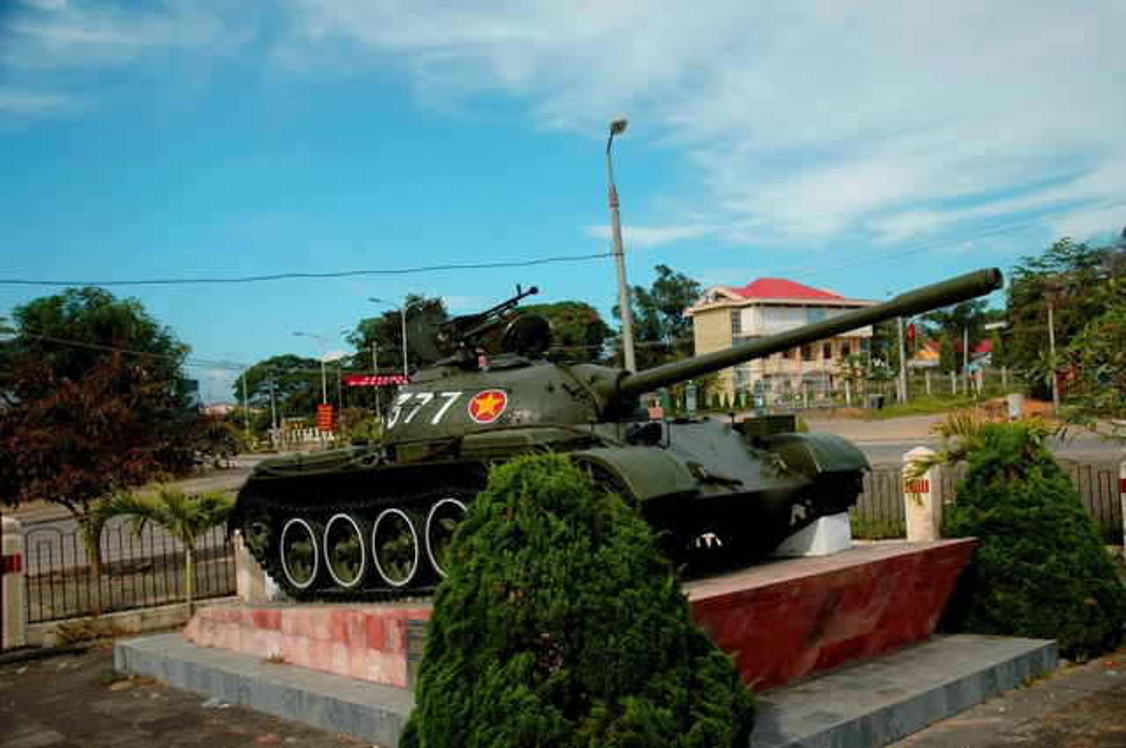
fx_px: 1171
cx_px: 563
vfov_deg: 35.4
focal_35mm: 38
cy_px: 374
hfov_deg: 51.3
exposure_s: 1/1600
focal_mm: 25
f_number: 4
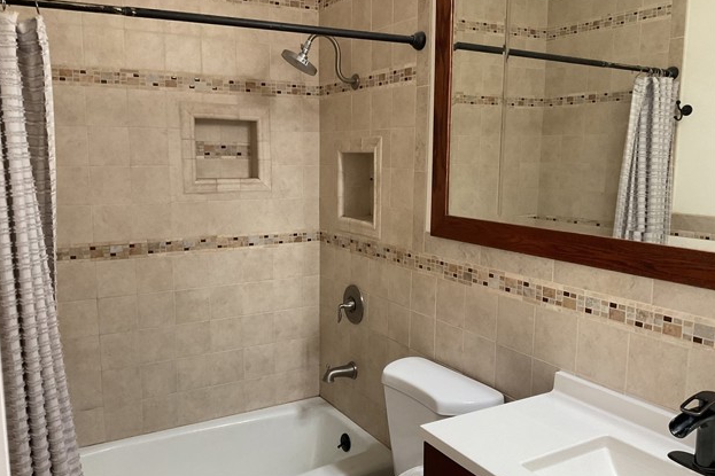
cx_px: 351
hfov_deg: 60.3
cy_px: 242
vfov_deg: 42.3
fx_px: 615
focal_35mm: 31
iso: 80
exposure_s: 1/50
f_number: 1.8
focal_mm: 3
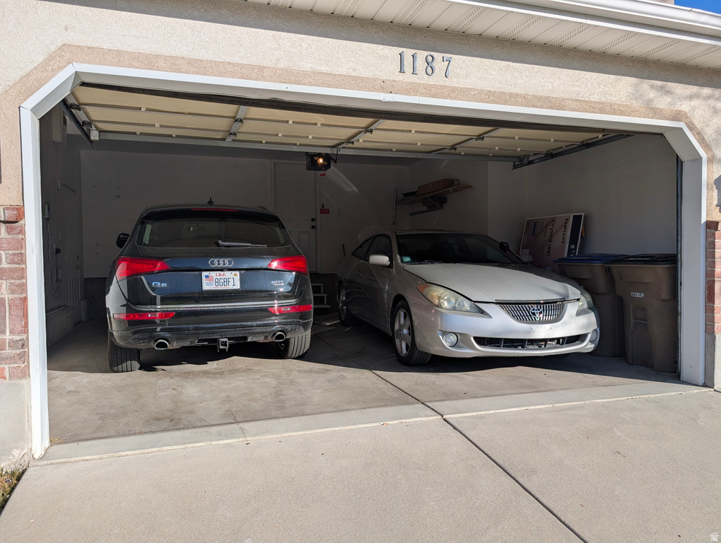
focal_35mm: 24
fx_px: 501
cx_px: 360
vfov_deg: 56.9
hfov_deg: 71.5
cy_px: 272
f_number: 1.68
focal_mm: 6.9
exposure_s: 1/1241
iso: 19
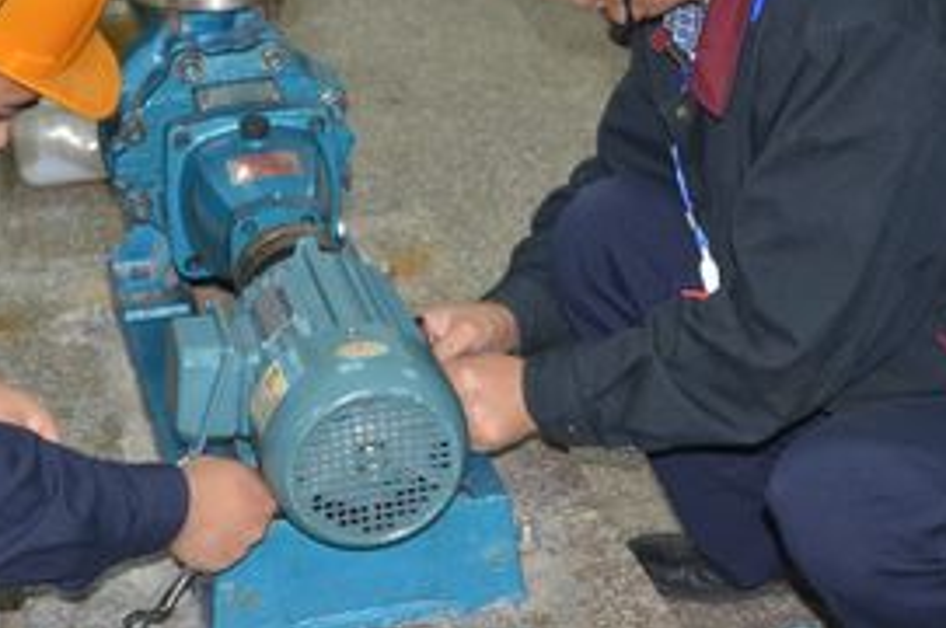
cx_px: 353
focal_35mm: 94
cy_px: 208
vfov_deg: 14.5
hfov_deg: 21.7
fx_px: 2467
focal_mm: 34
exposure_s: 1/60
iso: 800
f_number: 3.8
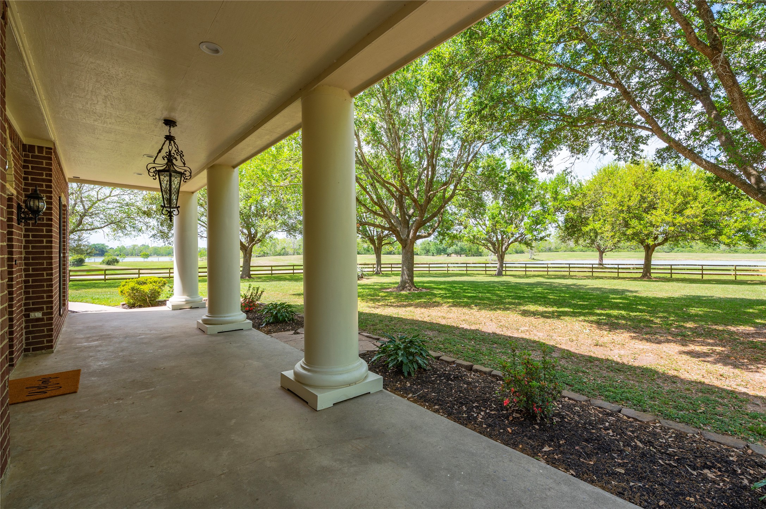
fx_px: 340
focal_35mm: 16
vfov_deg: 73.7
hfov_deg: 96.8
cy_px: 254
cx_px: 383
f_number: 11
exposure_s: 1/100
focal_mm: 16
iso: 100
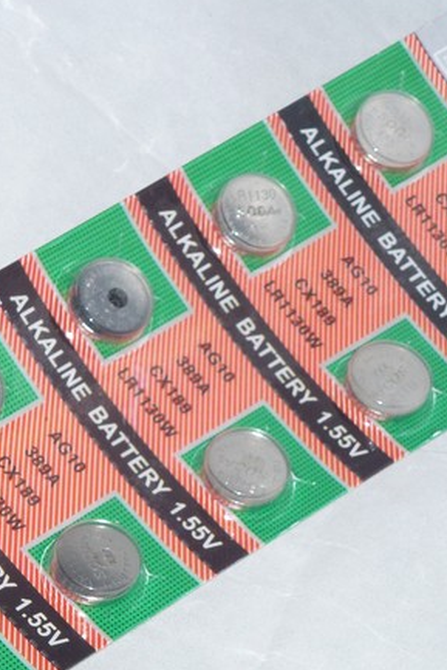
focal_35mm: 217
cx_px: 187
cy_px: 419
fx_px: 4038
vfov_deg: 9.5
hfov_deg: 6.3
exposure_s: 1/60
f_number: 5.1
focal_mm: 20.2
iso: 100
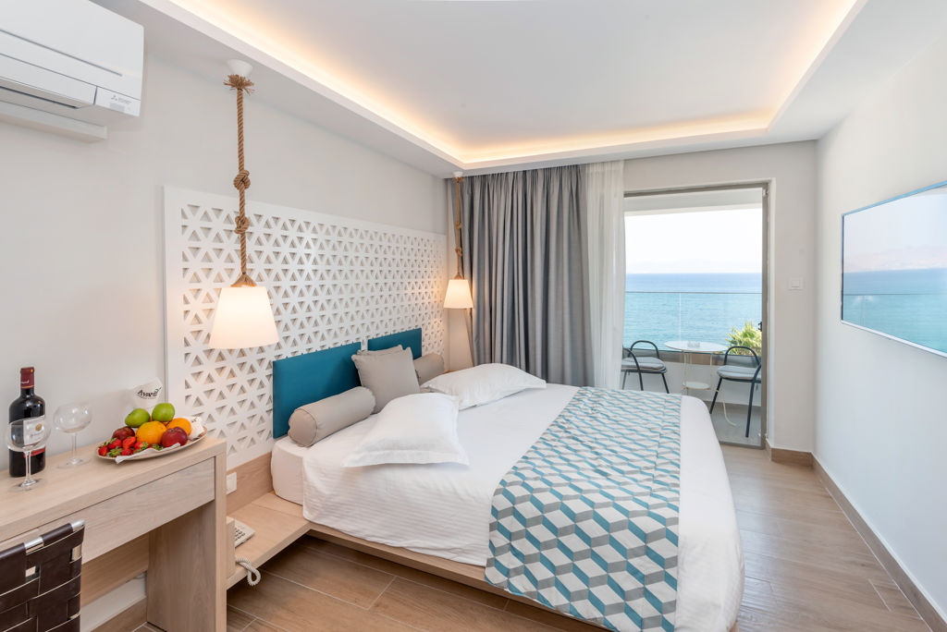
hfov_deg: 96.7
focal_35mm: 16
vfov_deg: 73.8
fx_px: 421
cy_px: 316
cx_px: 474
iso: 100
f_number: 14
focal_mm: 16
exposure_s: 1/10
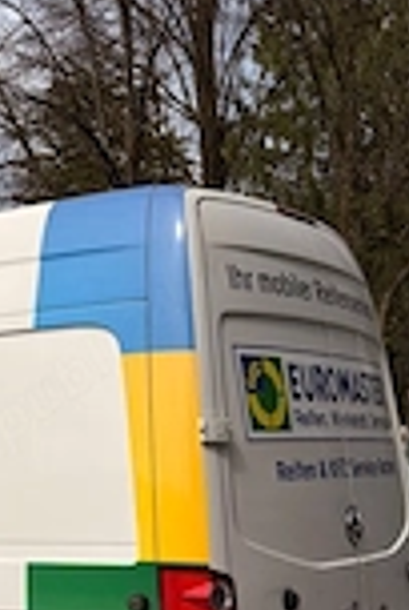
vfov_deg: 28.3
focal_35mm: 71
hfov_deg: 18.1
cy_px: 393
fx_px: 1204
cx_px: -112
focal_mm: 5.96
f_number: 1.6
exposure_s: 1/7813
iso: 64
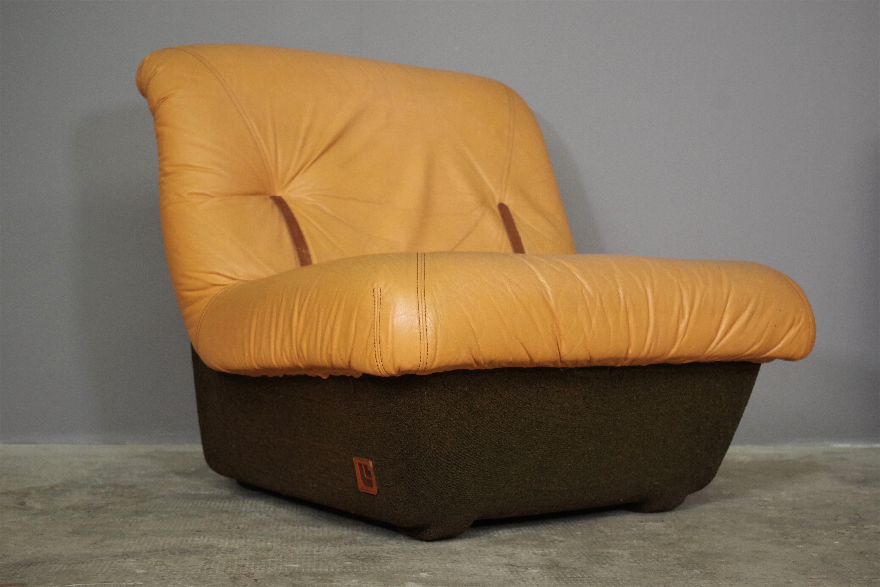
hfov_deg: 38.2
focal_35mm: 52
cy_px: 294
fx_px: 1271
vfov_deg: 26.0
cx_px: 440
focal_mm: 35
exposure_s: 1/80
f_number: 4.5
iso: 1600
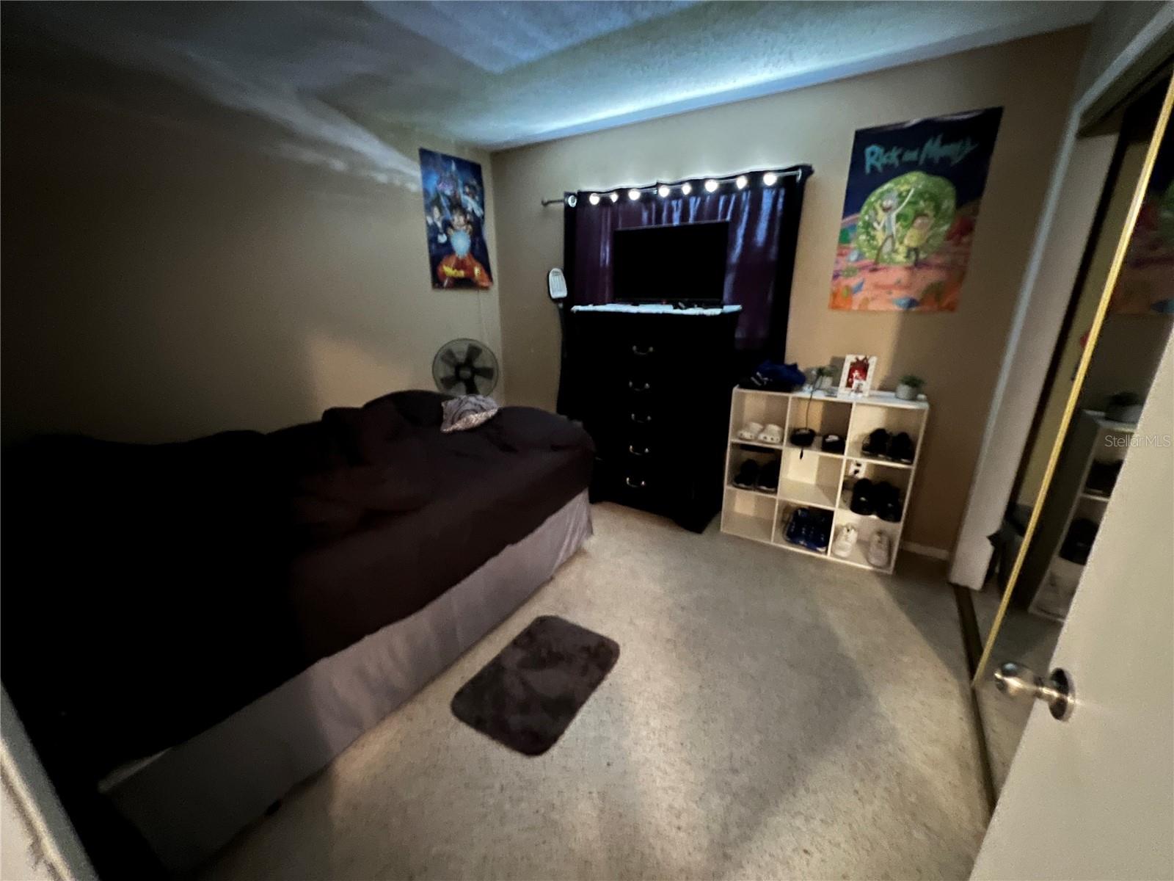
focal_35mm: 13
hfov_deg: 106.2
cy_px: 440
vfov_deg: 89.9
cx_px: 587
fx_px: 441
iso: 800
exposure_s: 1/8
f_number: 1.8
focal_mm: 1.57
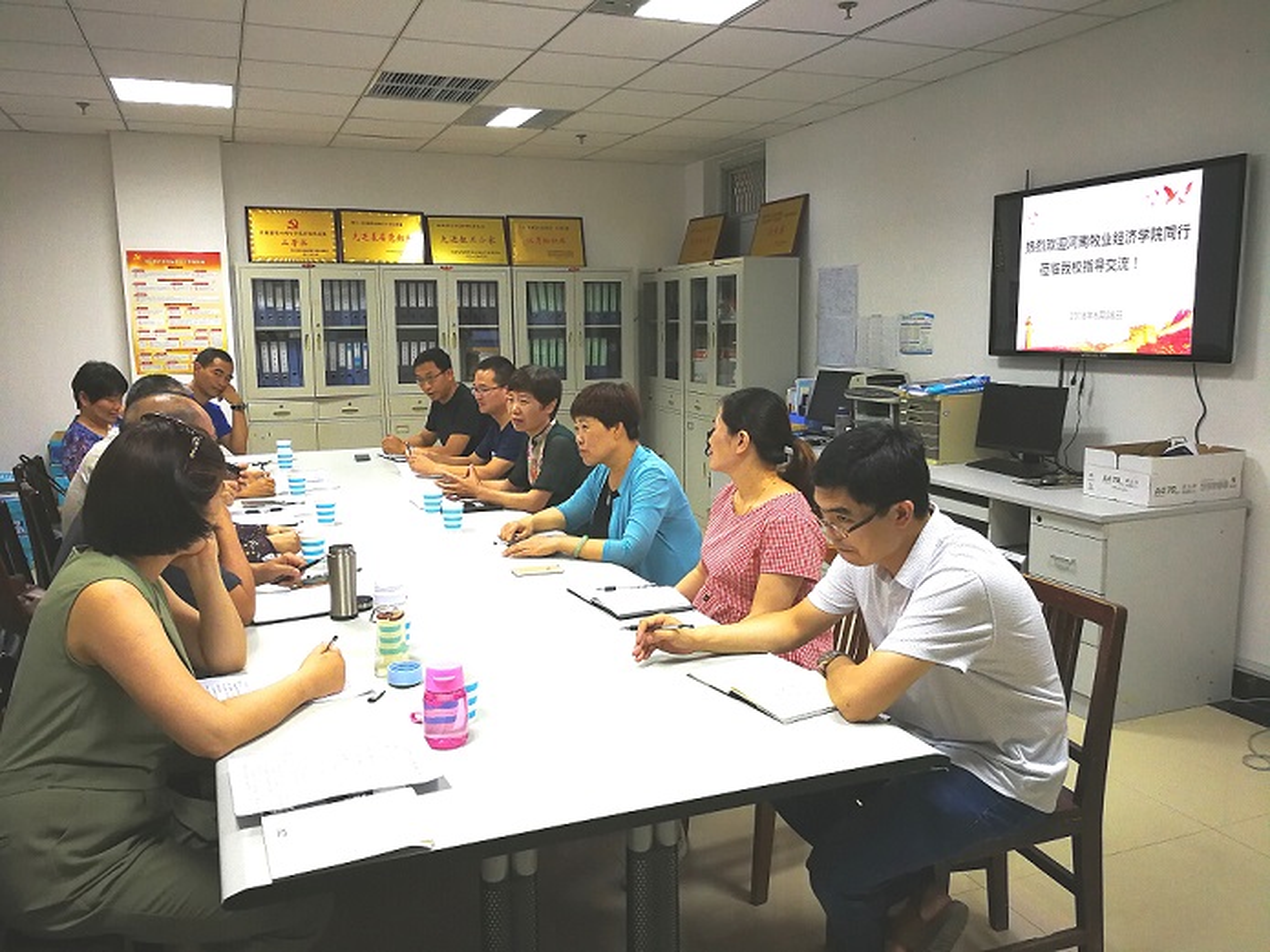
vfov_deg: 51.3
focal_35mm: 27
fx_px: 990
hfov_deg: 65.3
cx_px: 635
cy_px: 476
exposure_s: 1/33.3
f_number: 2.2
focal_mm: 3.95
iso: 250
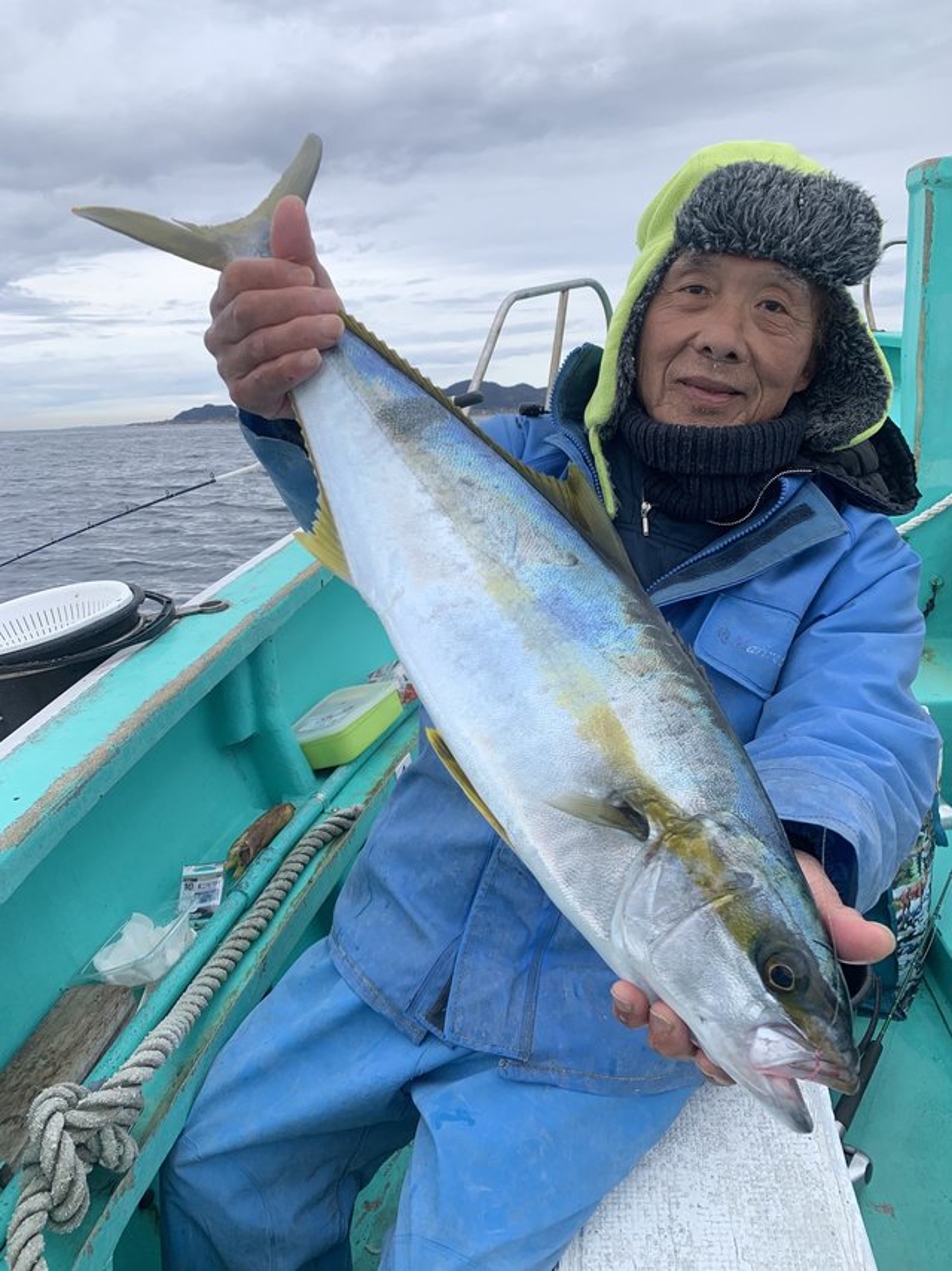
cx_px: 476
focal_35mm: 26
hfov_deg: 53.0
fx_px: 954
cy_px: 636
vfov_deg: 67.3
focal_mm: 4.25
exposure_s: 1/1124
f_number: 1.8
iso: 25
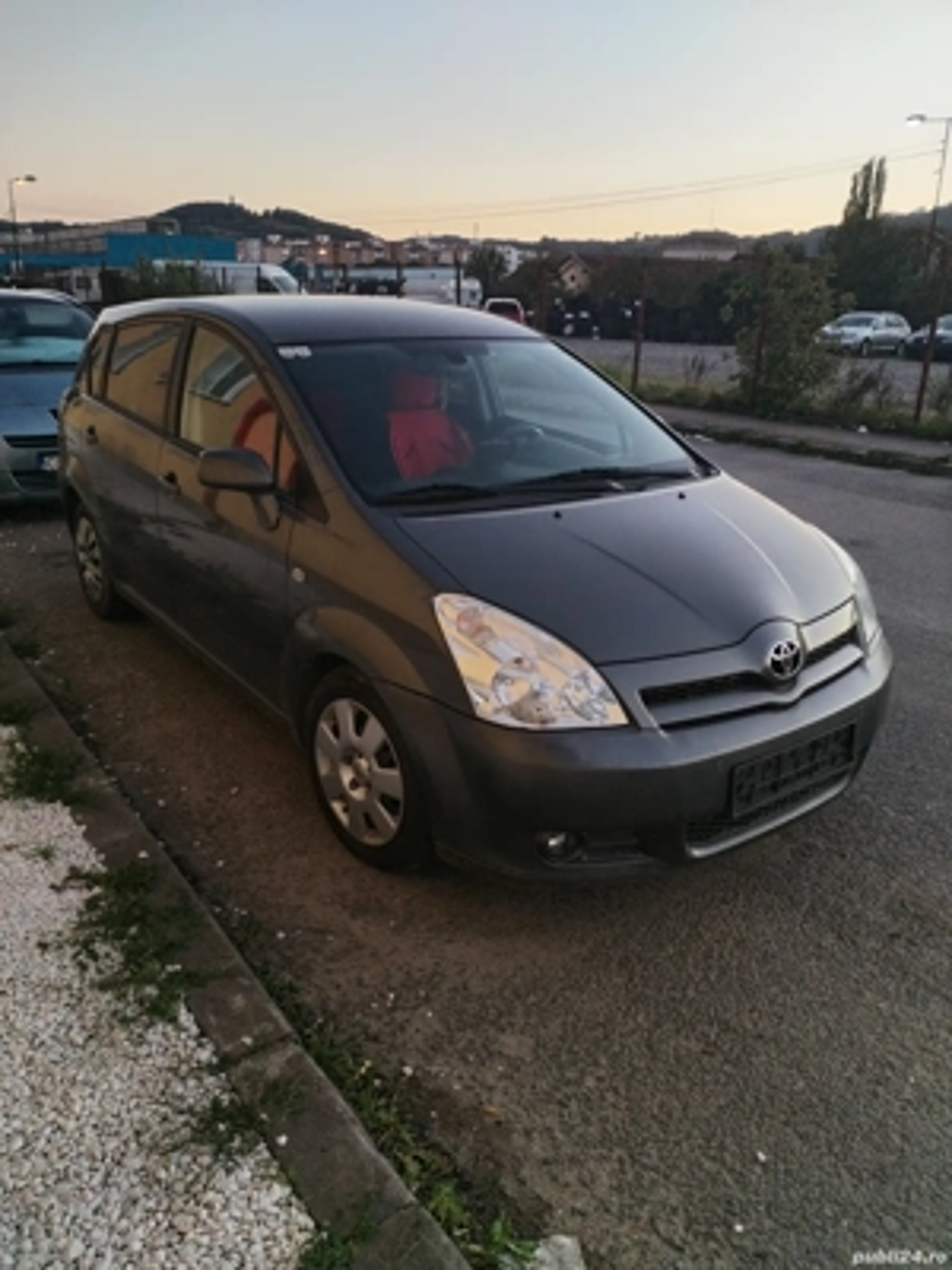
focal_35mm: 26
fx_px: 953
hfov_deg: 53.1
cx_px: 476
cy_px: 635
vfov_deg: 67.3
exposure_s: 1/60
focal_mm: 4.75
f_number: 1.8
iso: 183
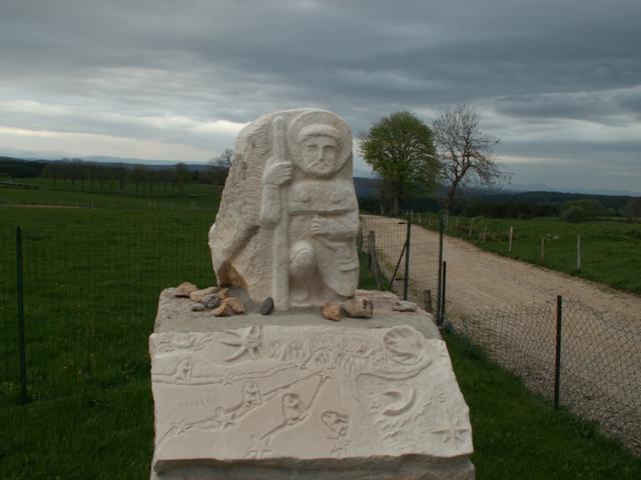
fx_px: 648
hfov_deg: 52.6
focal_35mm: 35
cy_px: 240
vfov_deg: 40.7
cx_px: 320
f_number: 4
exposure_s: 1/30
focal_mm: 5.86
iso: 50
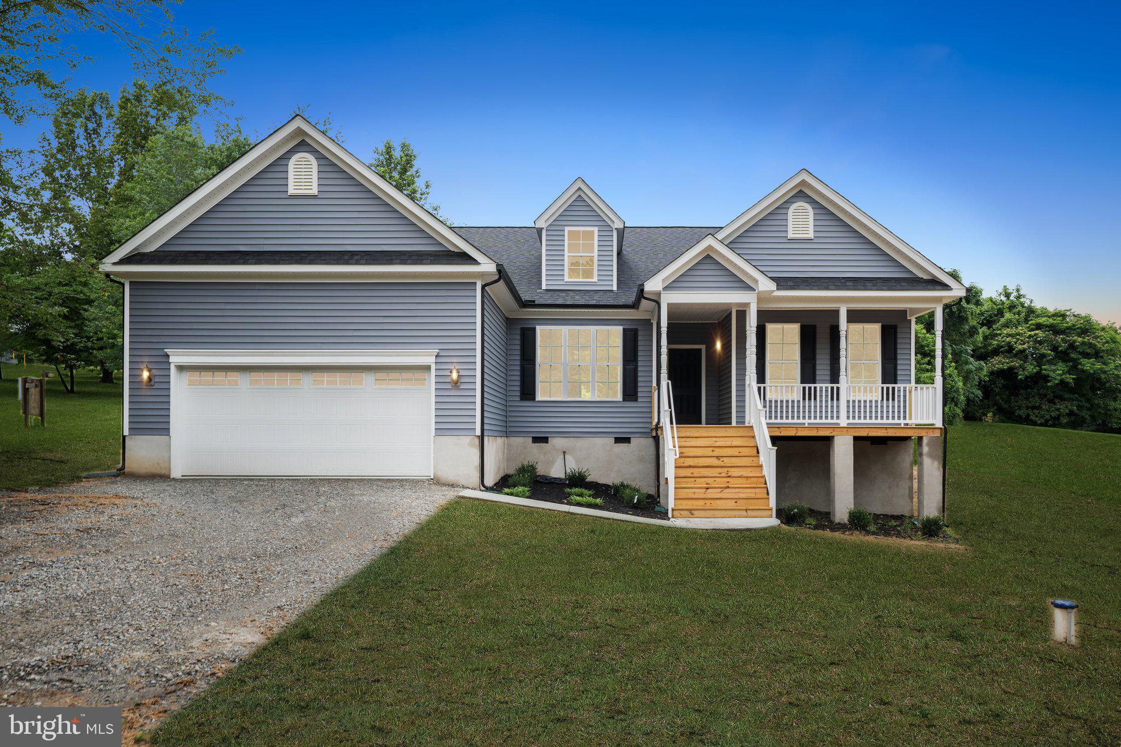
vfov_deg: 45.0
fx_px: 903
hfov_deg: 63.7
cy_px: 374
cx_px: 560
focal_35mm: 29
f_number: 8
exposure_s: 1/100
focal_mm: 29
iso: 100
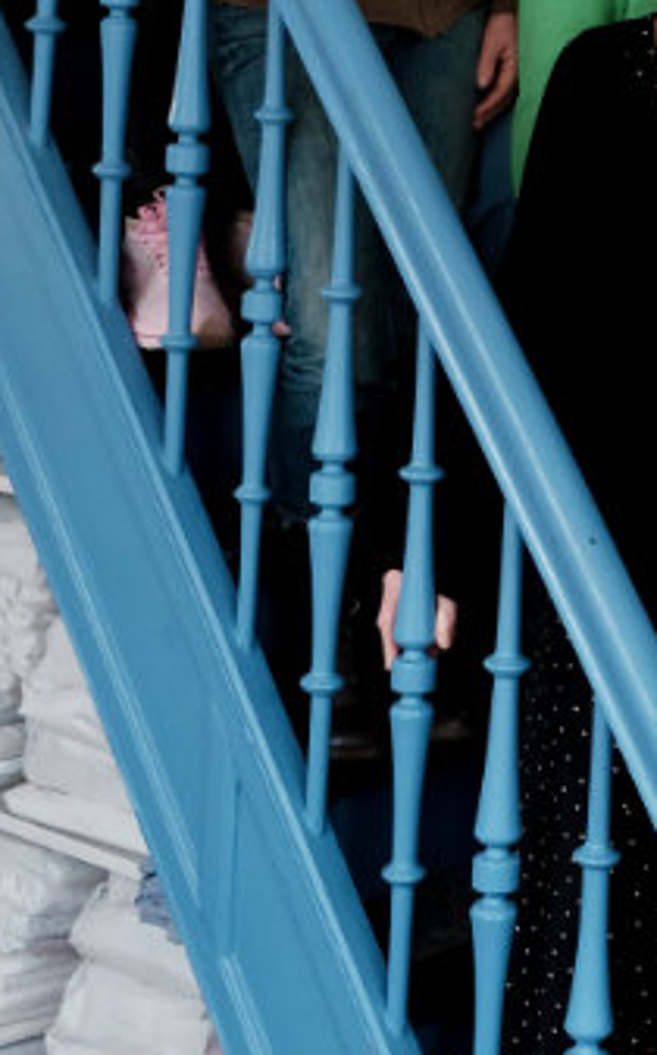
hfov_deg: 15.9
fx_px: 2268
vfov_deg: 25.2
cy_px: 53
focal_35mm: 79
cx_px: 785
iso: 640
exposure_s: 1/60
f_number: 2.8
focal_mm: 19.6
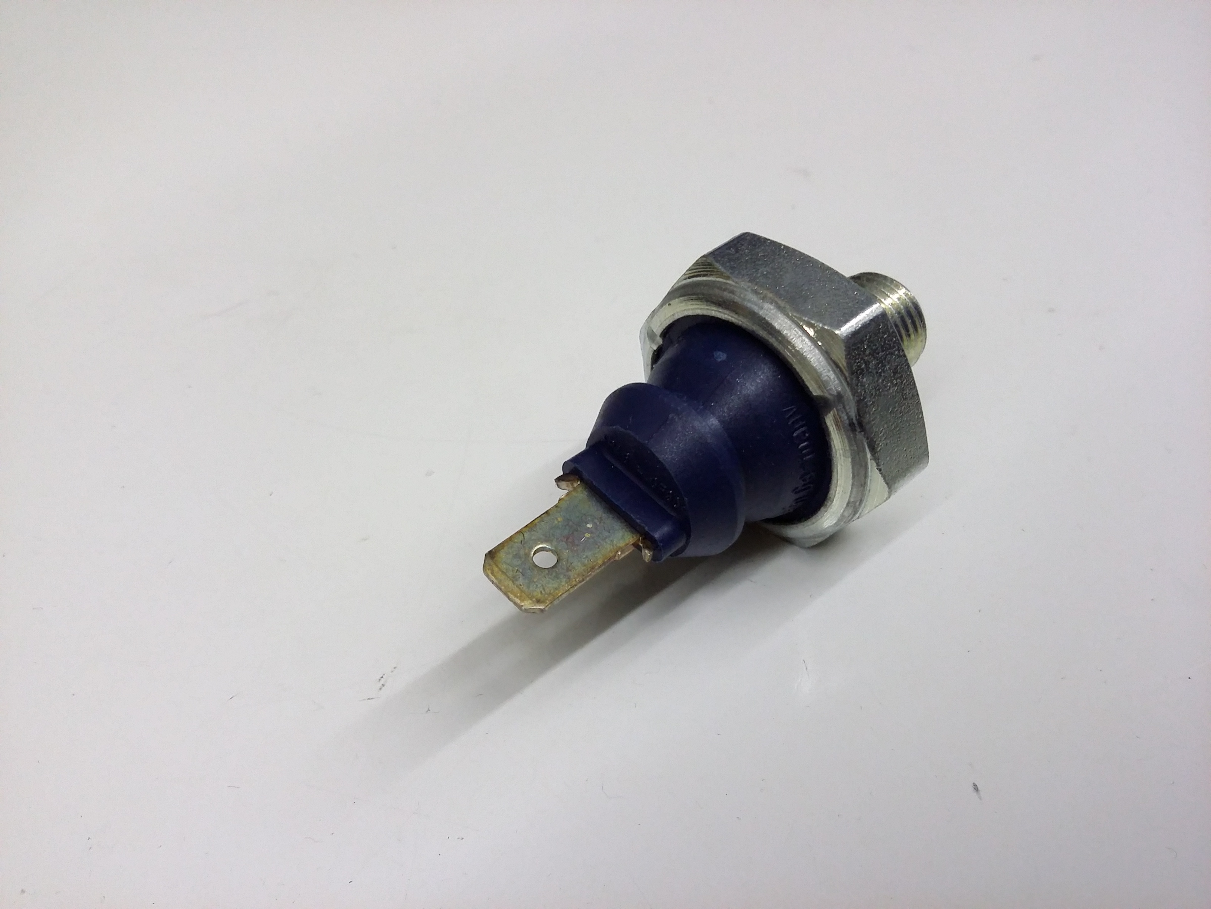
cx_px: 606
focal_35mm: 32
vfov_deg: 44.2
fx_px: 1119
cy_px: 454
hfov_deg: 56.8
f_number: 2.4
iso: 160
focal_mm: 3.4
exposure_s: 1/24
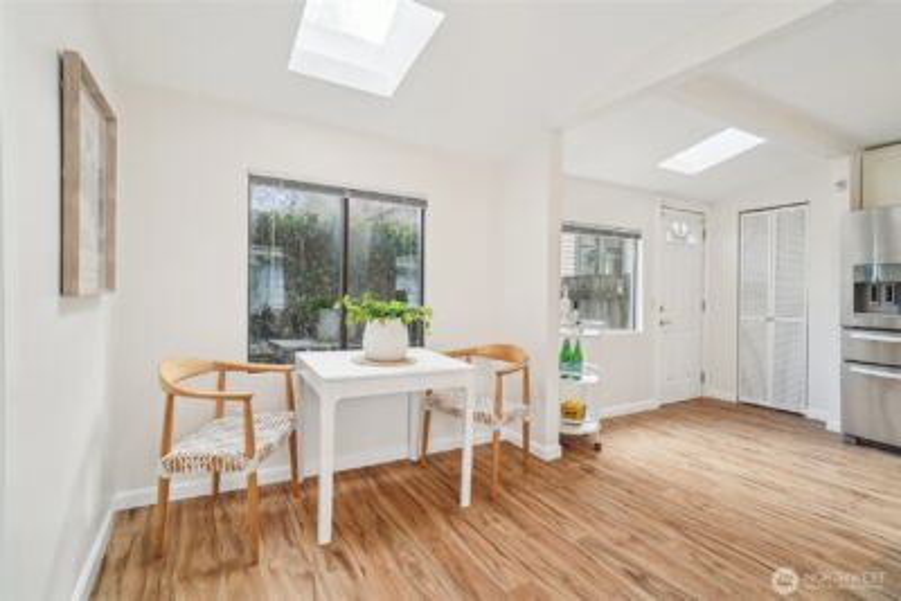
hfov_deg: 96.7
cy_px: 300
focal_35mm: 16
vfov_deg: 73.8
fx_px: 401
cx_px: 450
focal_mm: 16
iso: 1600
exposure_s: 1/125
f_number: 8
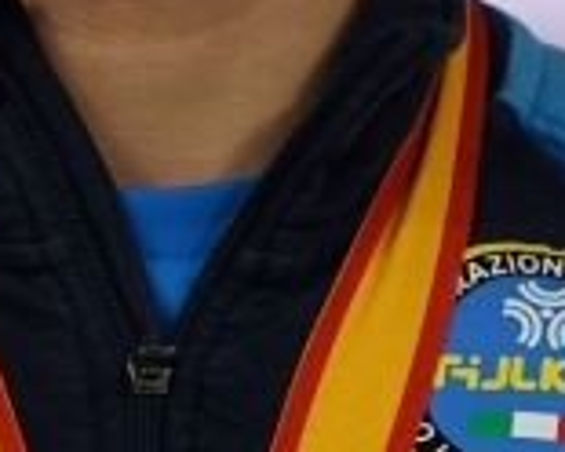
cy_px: 656
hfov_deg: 0.7
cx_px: 117
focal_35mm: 2901
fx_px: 48510
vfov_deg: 0.5
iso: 1600
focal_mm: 400
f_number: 2.8
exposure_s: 1/400
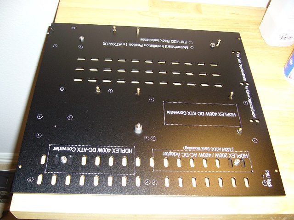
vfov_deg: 40.7
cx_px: 147
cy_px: 110
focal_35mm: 35
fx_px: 297
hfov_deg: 52.6
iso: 125
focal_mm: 5.8
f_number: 2.8
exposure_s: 1/30
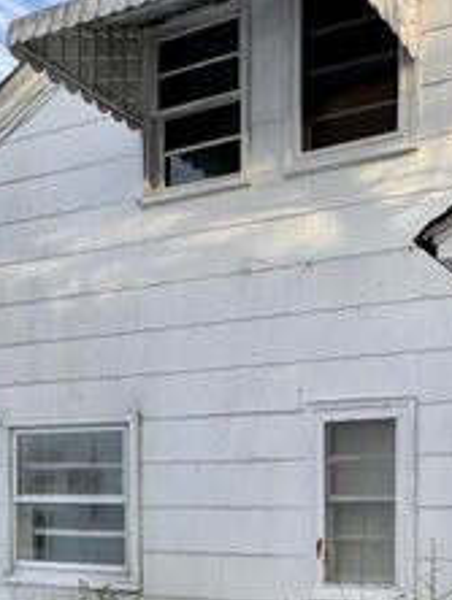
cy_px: 531
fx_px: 730
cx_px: 474
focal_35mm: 42
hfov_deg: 31.3
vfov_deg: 41.5
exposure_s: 1/229
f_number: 2.2
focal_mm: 2.22
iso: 40
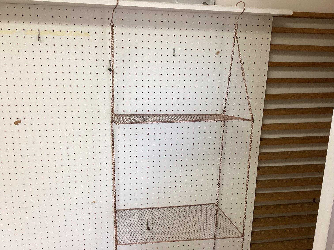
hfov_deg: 58.3
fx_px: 299
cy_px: 125
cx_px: 167
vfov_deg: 45.4
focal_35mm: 31
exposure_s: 1/60
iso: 100
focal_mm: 3.3
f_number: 2.4
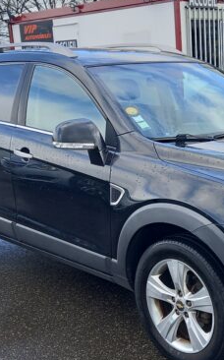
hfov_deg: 22.0
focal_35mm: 58
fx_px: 568
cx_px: 183
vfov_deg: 35.1
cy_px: 194
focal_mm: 4.6
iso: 25
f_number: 2
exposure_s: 1/116
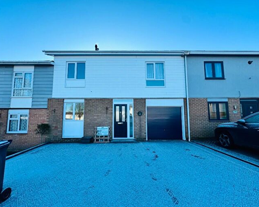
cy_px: 105
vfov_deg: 84.0
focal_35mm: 15
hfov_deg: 96.8
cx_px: 124
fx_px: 115
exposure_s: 1/569
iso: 40
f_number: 2.2
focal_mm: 2.22
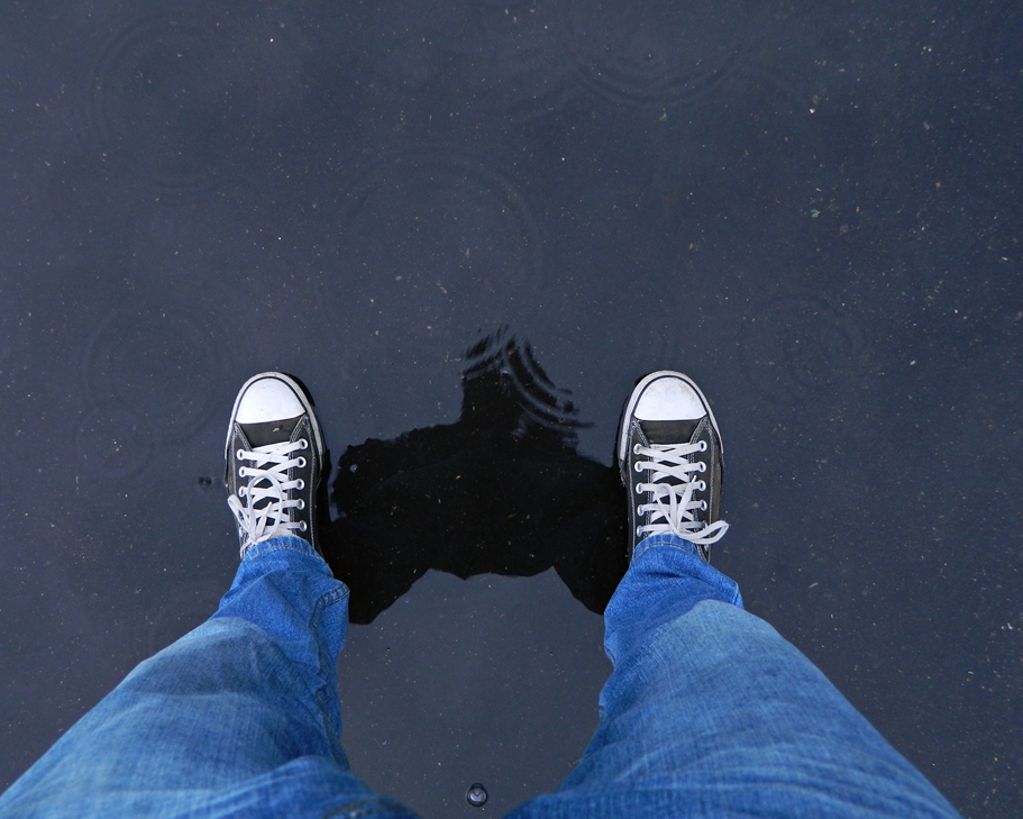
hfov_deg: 52.8
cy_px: 421
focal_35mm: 34
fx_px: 1030
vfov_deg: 43.4
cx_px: 464
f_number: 3.2
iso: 80
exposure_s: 1/40
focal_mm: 5.6
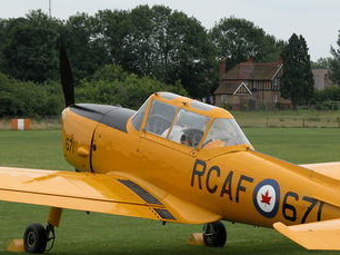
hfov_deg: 11.1
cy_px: 130
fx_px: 1747
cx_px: 147
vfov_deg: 8.3
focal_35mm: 178
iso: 100
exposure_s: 1/390
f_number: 5.4
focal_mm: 34.7
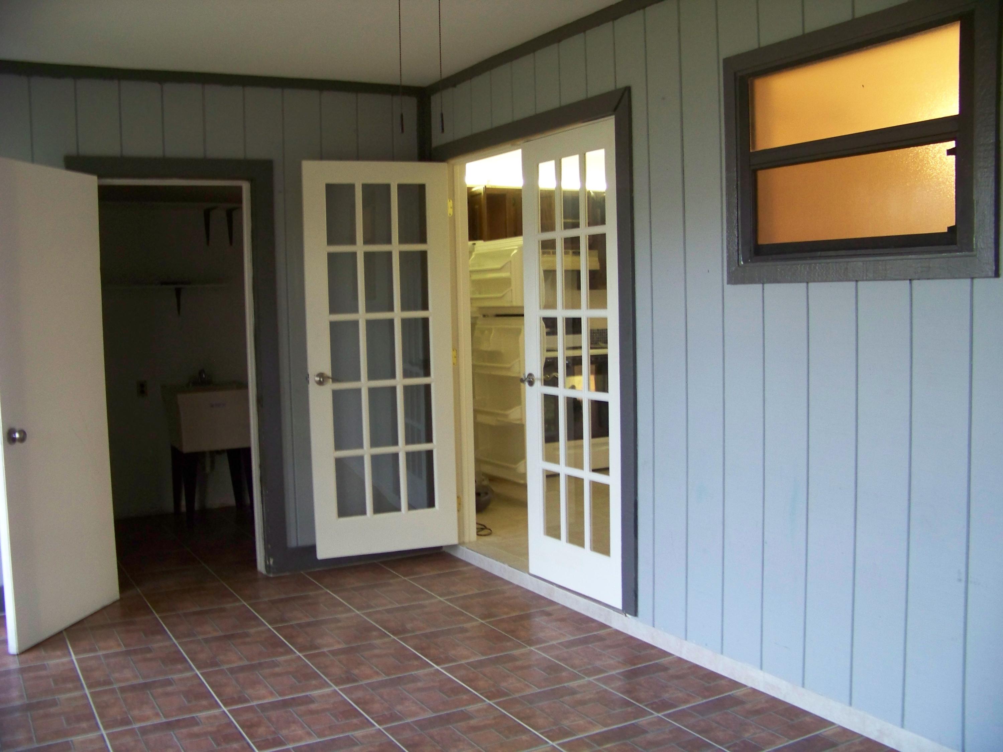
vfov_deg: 39.7
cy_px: 376
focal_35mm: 36
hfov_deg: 51.4
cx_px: 502
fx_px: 1043
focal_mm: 5.85
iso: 188
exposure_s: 1/30
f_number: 2.8
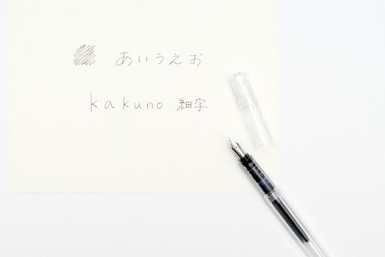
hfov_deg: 43.5
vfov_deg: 29.9
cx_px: 171
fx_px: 481
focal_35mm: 45
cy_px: 128
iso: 1250
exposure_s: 1/60
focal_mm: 23
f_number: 5.6
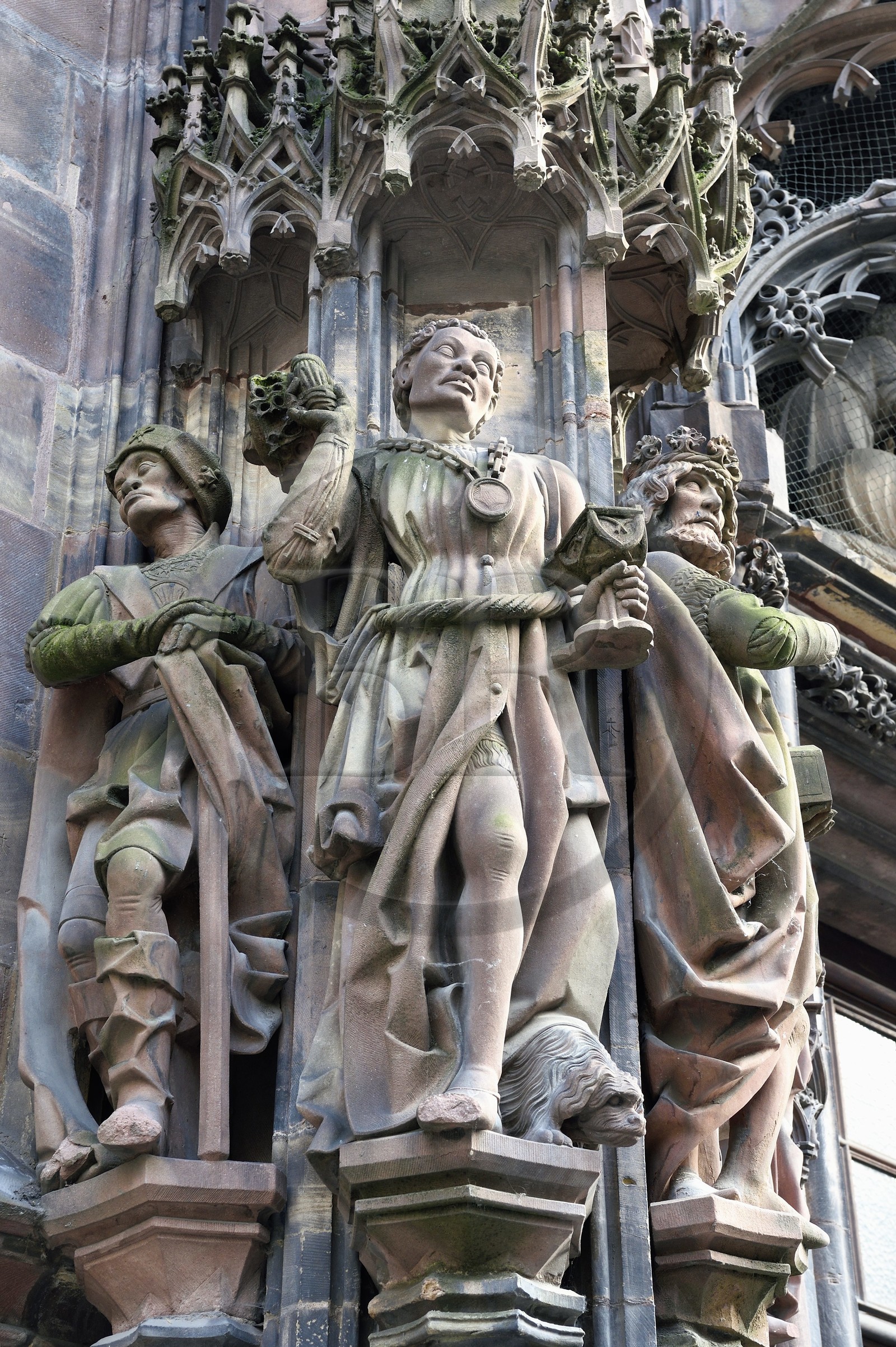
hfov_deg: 22.6
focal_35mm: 60
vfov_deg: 33.4
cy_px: 674
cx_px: 448
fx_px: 2242
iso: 800
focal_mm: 60
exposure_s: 1/80
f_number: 8
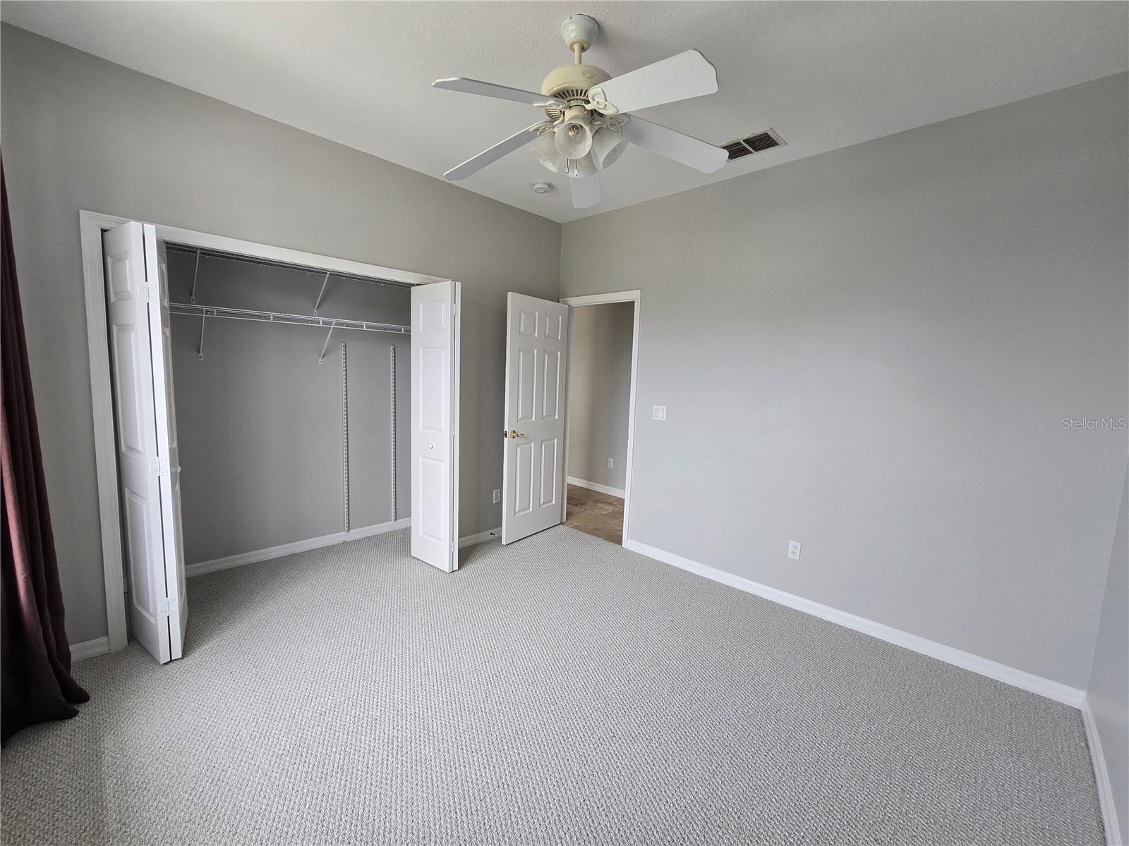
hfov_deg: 106.2
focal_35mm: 13
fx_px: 424
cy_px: 423
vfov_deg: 89.9
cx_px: 564
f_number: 2.2
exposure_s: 1/100
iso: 100
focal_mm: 2.2
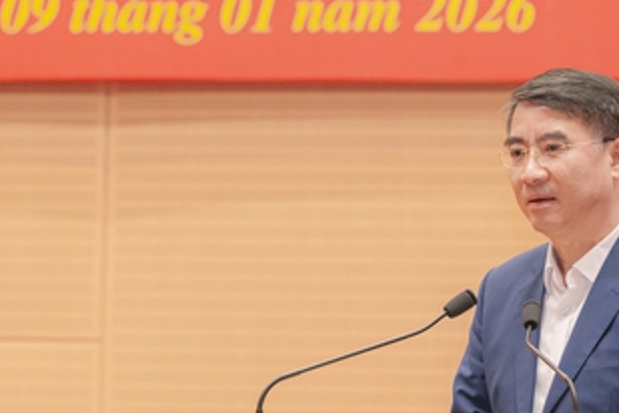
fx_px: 6086
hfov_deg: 5.8
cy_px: 199
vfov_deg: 3.9
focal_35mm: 354
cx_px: 363
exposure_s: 1/160
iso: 2000
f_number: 4
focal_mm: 148
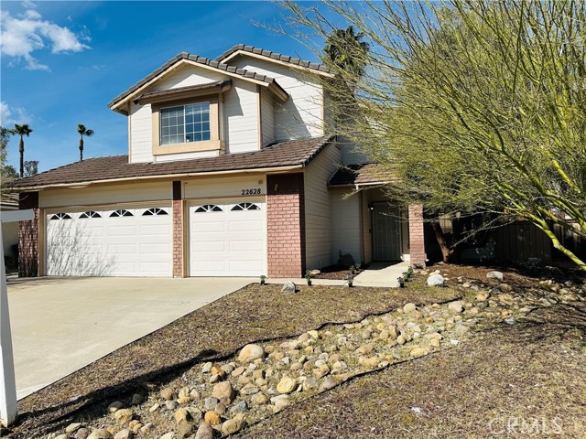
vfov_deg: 56.8
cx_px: 293
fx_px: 406
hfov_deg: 71.6
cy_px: 220
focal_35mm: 24
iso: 80
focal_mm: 6.86
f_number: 1.78
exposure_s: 1/7576
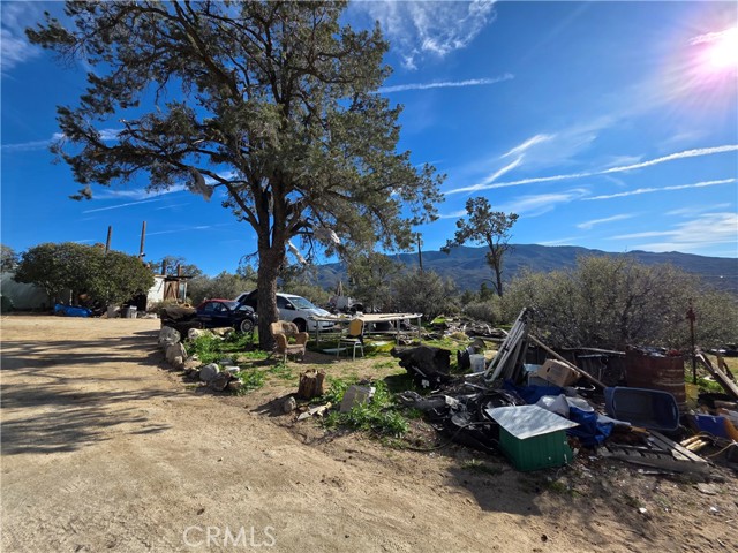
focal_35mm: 13
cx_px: 369
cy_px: 276
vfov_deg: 89.9
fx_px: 277
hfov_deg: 106.2
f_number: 1.9
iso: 40
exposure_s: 1/2163
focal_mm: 2.2
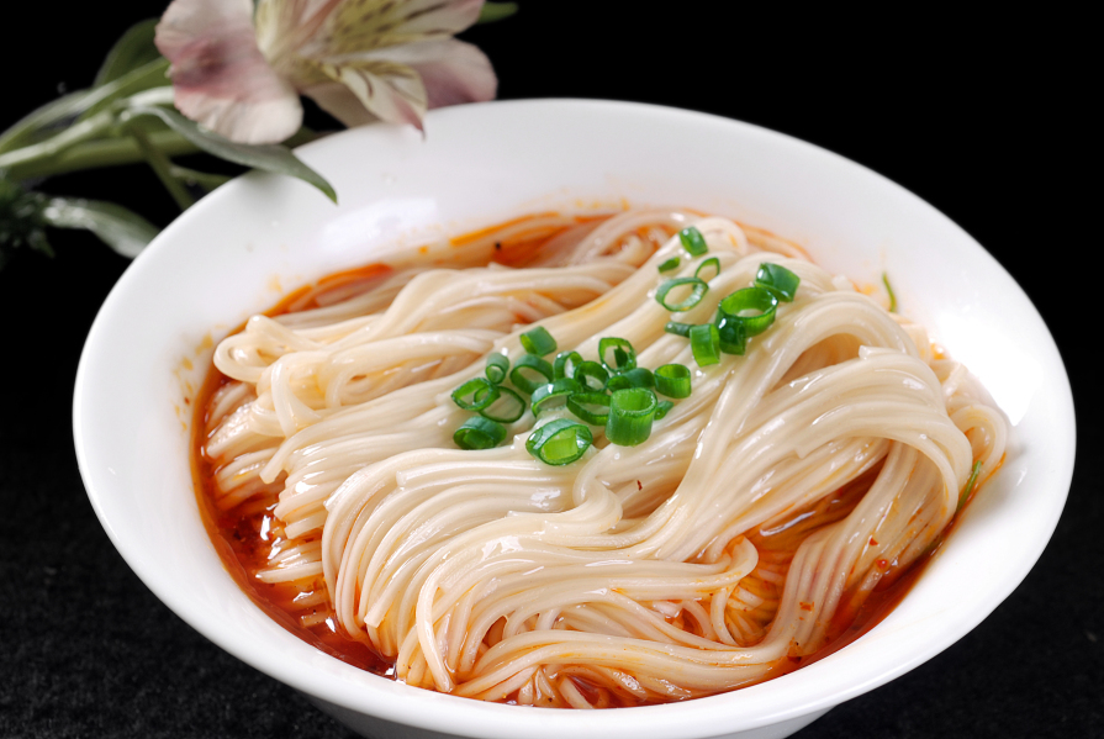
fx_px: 3162
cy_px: 413
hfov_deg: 19.8
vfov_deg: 13.3
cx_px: 597
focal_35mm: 103
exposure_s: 1/160
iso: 160
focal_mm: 60
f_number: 10
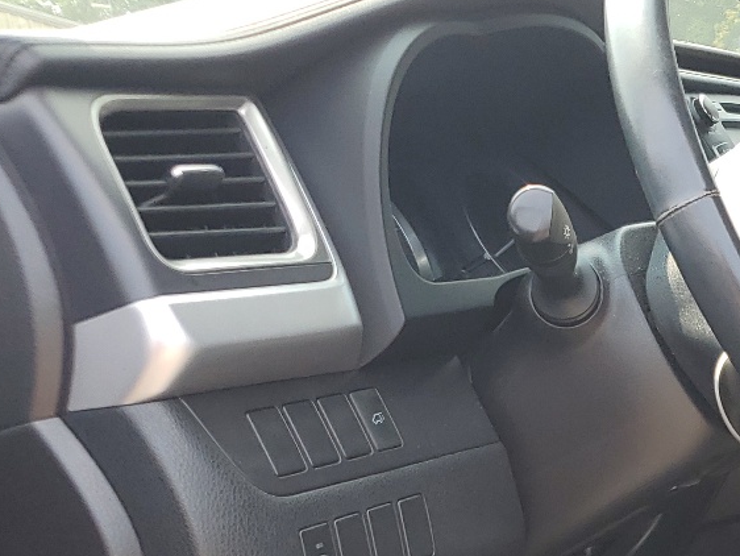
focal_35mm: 74
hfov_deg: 23.4
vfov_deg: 19.0
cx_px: 952
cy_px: 639
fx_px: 1583
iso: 50
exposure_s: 1/400
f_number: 1.5
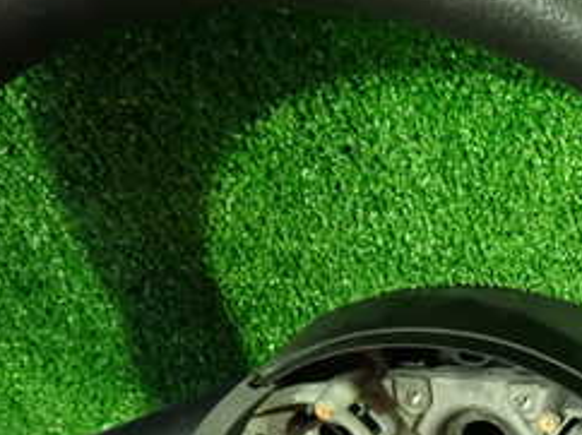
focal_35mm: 62
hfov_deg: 27.3
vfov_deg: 22.4
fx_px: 1041
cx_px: 709
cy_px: 464
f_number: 2
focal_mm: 4.5
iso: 800
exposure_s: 1/30
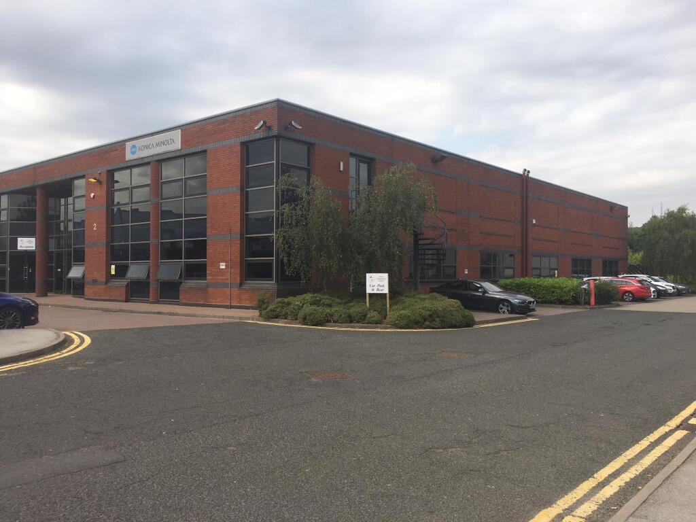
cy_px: 261
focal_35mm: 29
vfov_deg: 48.2
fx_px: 583
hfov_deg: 61.7
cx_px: 348
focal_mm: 4.15
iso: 25
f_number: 2.2
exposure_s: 1/1350
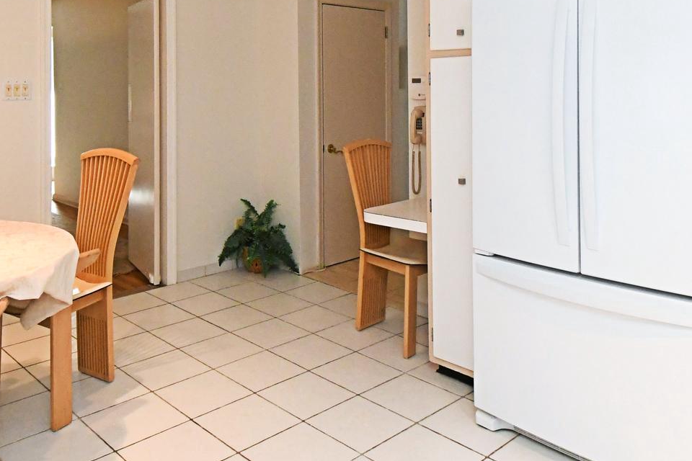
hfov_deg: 58.7
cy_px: 78
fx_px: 615
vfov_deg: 39.2
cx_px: 323
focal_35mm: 32
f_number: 7.1
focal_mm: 10
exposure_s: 1/250
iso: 3200
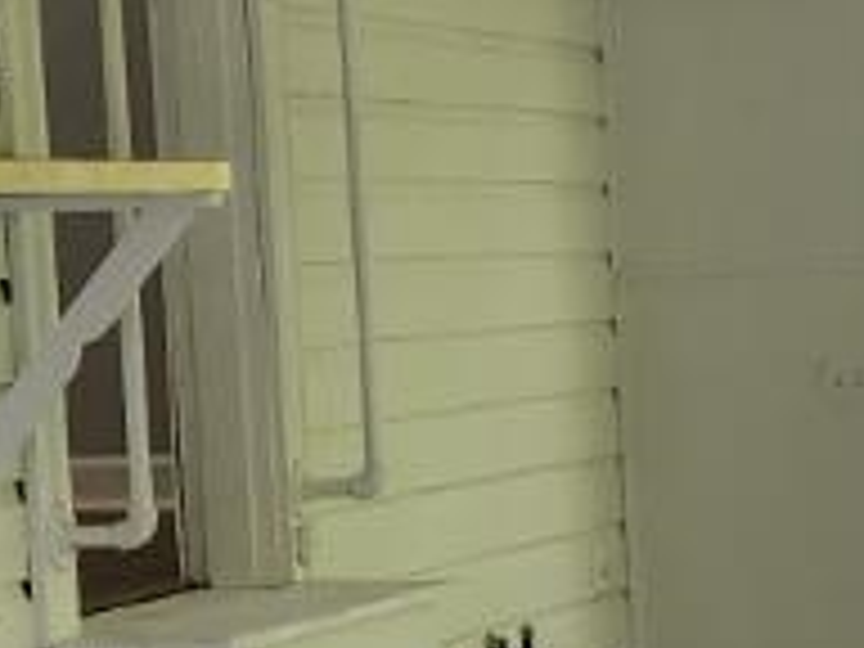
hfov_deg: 10.7
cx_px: 1192
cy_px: 794
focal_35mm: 180
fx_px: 4493
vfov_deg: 8.2
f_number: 1.8
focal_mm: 5.4
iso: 125
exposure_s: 1/180
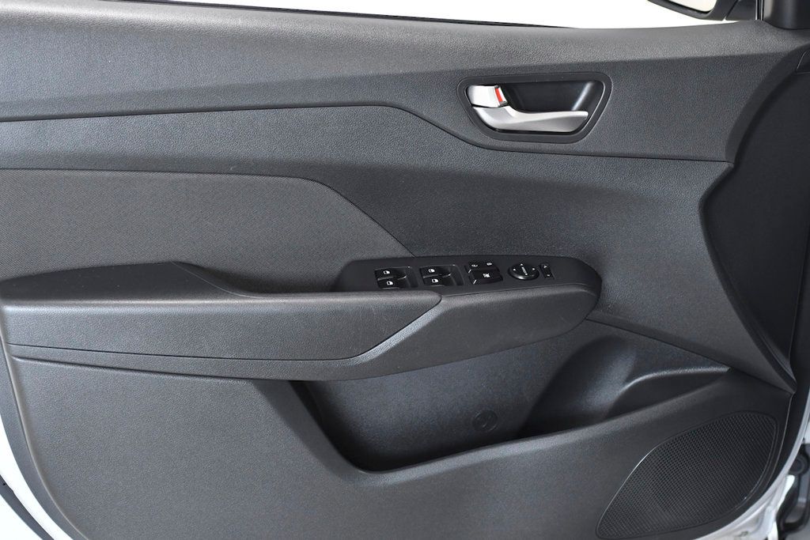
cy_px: 270
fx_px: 1350
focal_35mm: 60
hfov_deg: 33.4
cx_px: 405
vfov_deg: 22.6
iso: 1250
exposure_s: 1/320
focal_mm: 40
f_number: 3.5
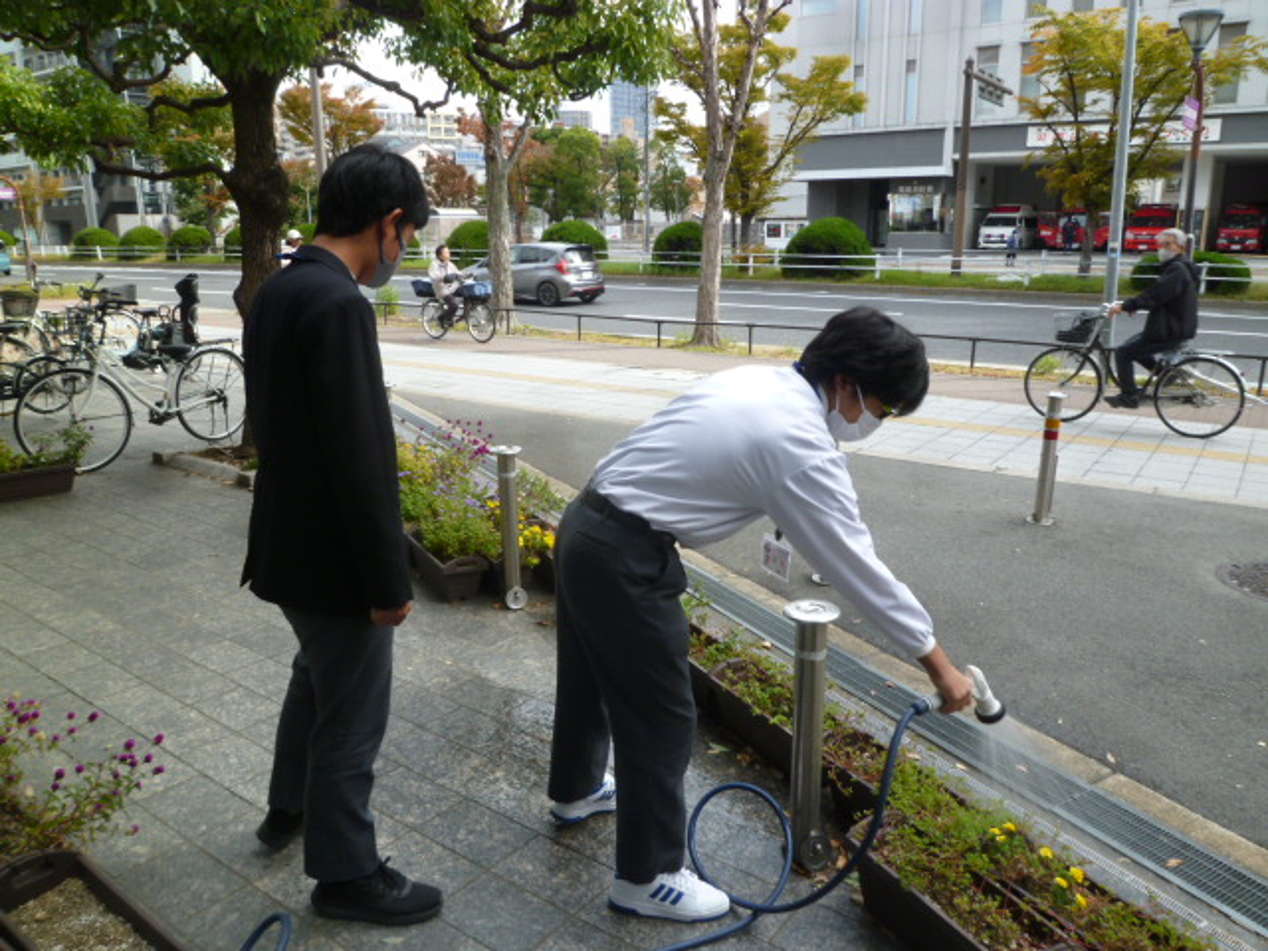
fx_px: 916
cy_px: 476
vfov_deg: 54.9
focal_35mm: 25
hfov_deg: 69.4
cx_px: 634
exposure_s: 1/160
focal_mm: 4.5
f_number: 4
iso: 80
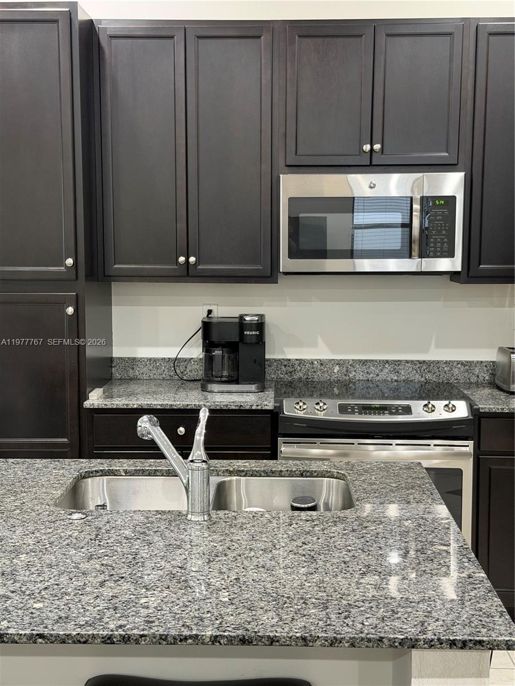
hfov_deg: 30.3
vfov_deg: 39.7
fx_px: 952
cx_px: 258
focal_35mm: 48
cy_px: 343
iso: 320
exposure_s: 1/40
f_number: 1.78
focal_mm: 6.76
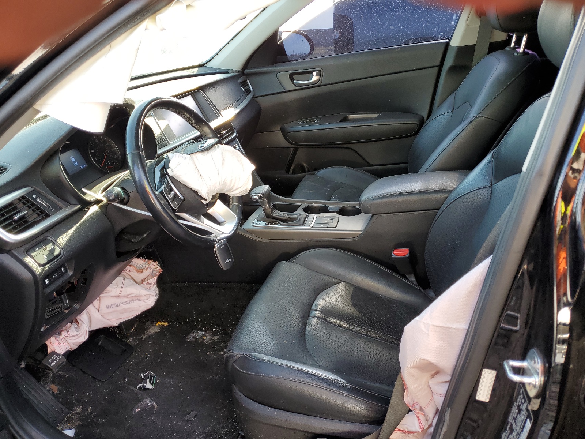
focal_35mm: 26
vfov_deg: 53.1
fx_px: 439
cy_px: 220
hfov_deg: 67.3
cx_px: 292
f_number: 1.5
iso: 50
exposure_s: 1/145
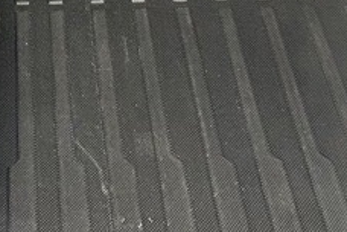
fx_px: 1349
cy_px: -139
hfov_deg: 14.5
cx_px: 52
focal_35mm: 140
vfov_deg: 9.5
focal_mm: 6.86
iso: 125
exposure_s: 1/121
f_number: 1.78
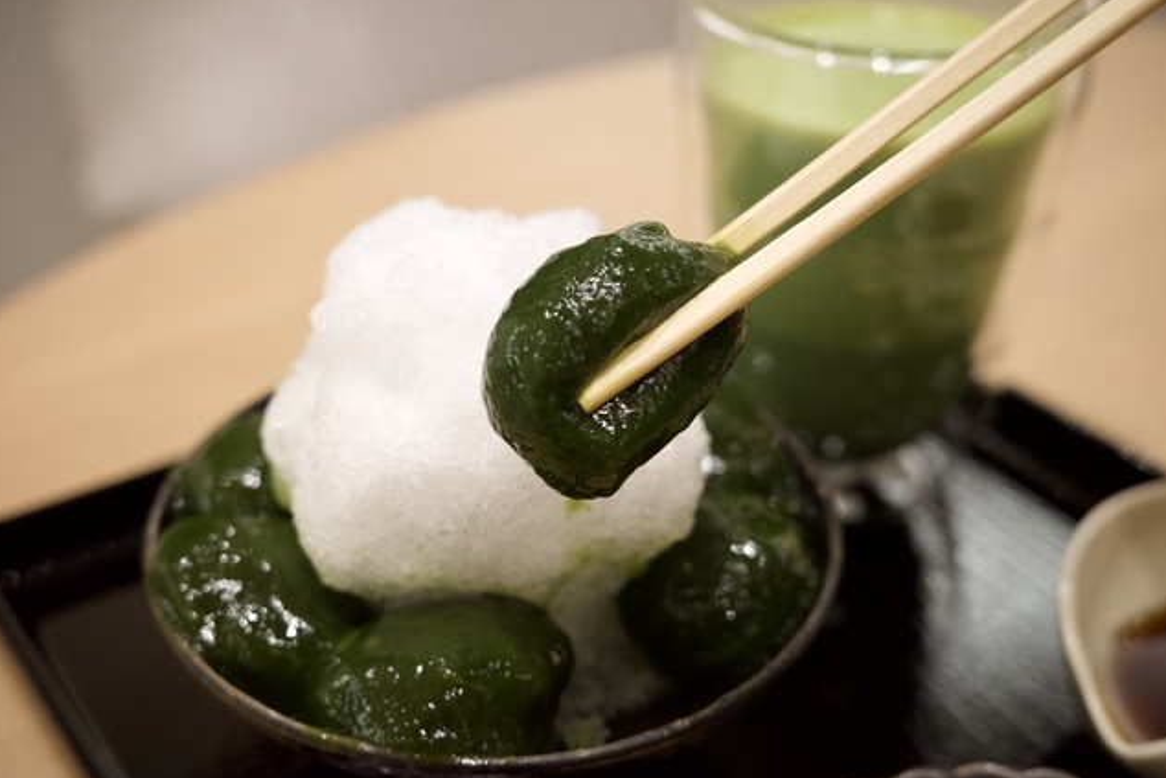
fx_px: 1328
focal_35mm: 41
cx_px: 585
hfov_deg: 47.4
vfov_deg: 32.6
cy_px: 387
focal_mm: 26
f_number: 3.2
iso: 1250
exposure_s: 1/40
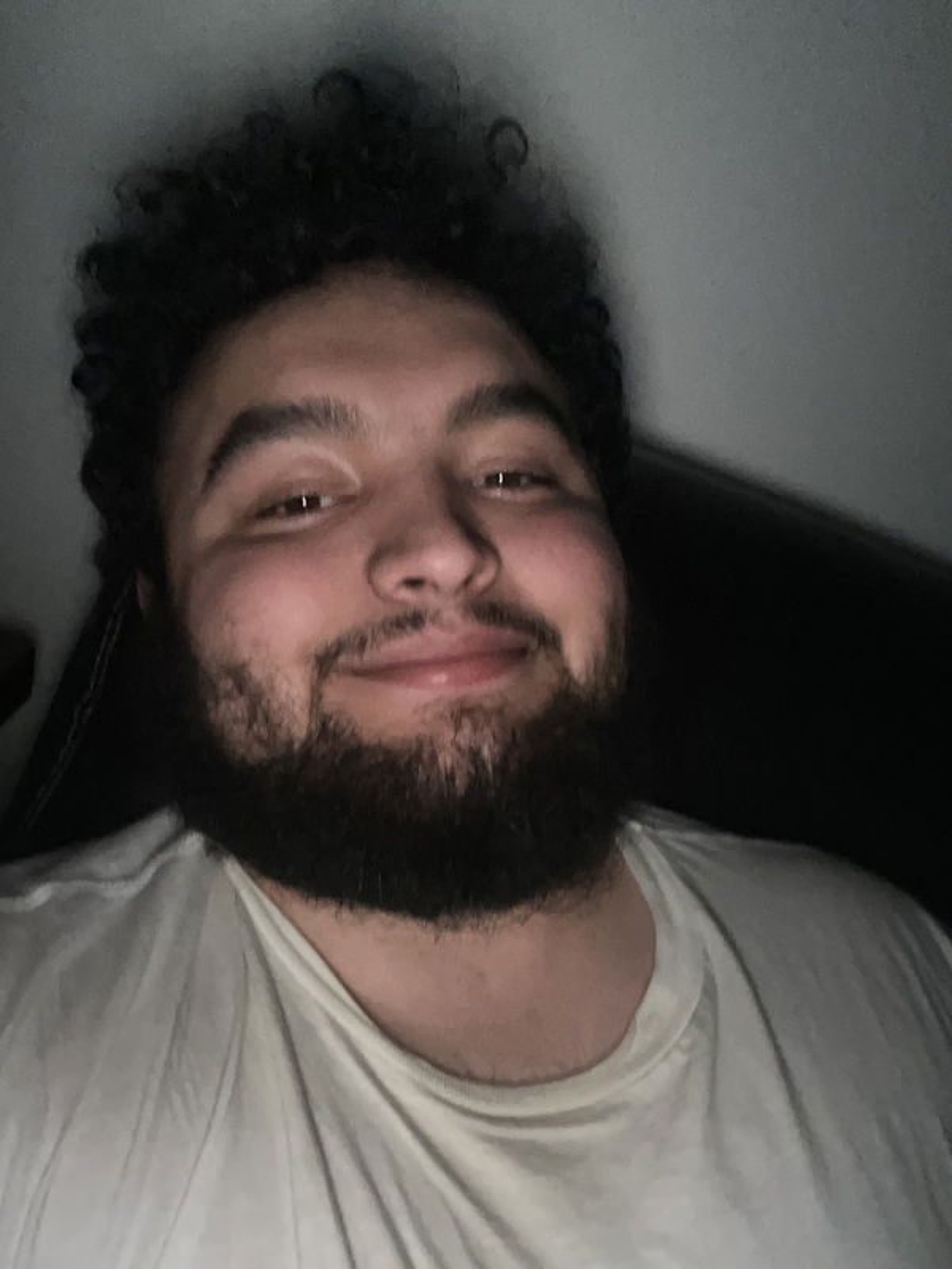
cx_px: 476
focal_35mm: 30
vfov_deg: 60.0
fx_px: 1100
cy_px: 634
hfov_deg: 46.8
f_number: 2.2
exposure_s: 1/16
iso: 640
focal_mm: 2.71
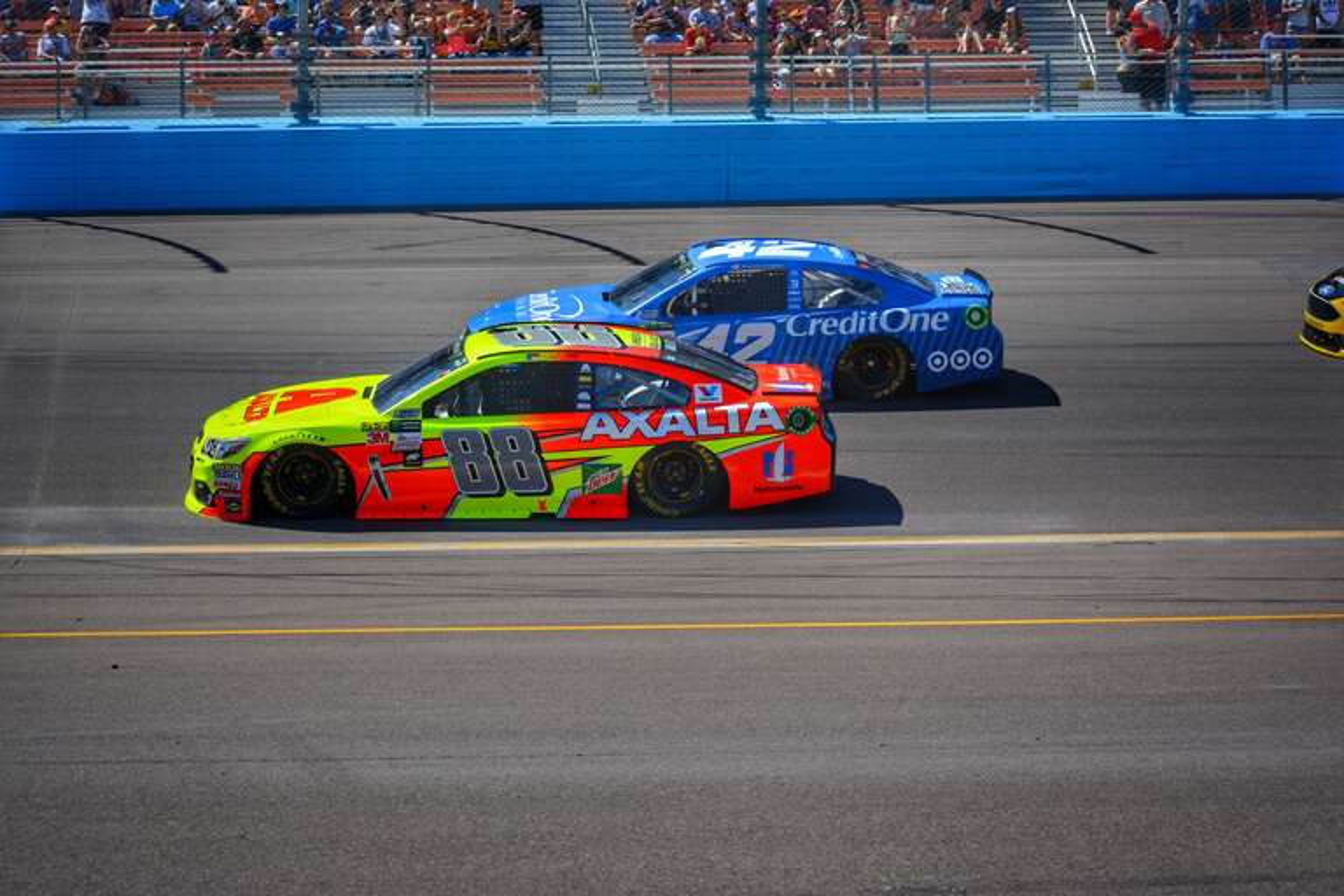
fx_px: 3080
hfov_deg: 24.6
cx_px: 672
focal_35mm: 82
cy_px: 448
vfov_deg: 16.6
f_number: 6.3
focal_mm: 55
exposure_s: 1/1600
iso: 400
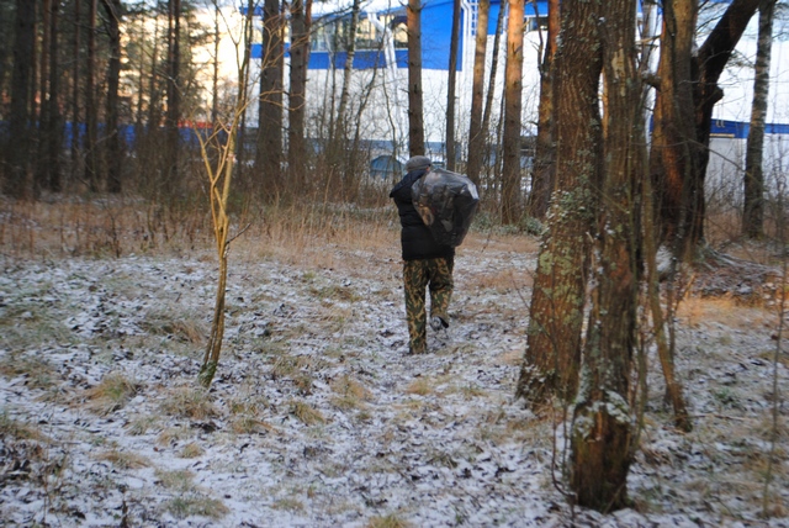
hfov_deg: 28.0
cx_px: 394
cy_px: 264
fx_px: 1579
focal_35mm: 72
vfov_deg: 19.0
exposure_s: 1/50
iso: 200
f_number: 5.6
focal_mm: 48
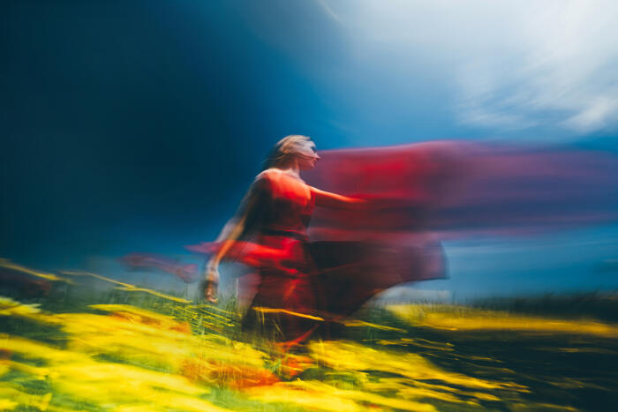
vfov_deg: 70.5
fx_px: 292
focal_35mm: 17
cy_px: 206
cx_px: 309
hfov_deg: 93.3
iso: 100
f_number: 5.6
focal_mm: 17
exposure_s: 1/4
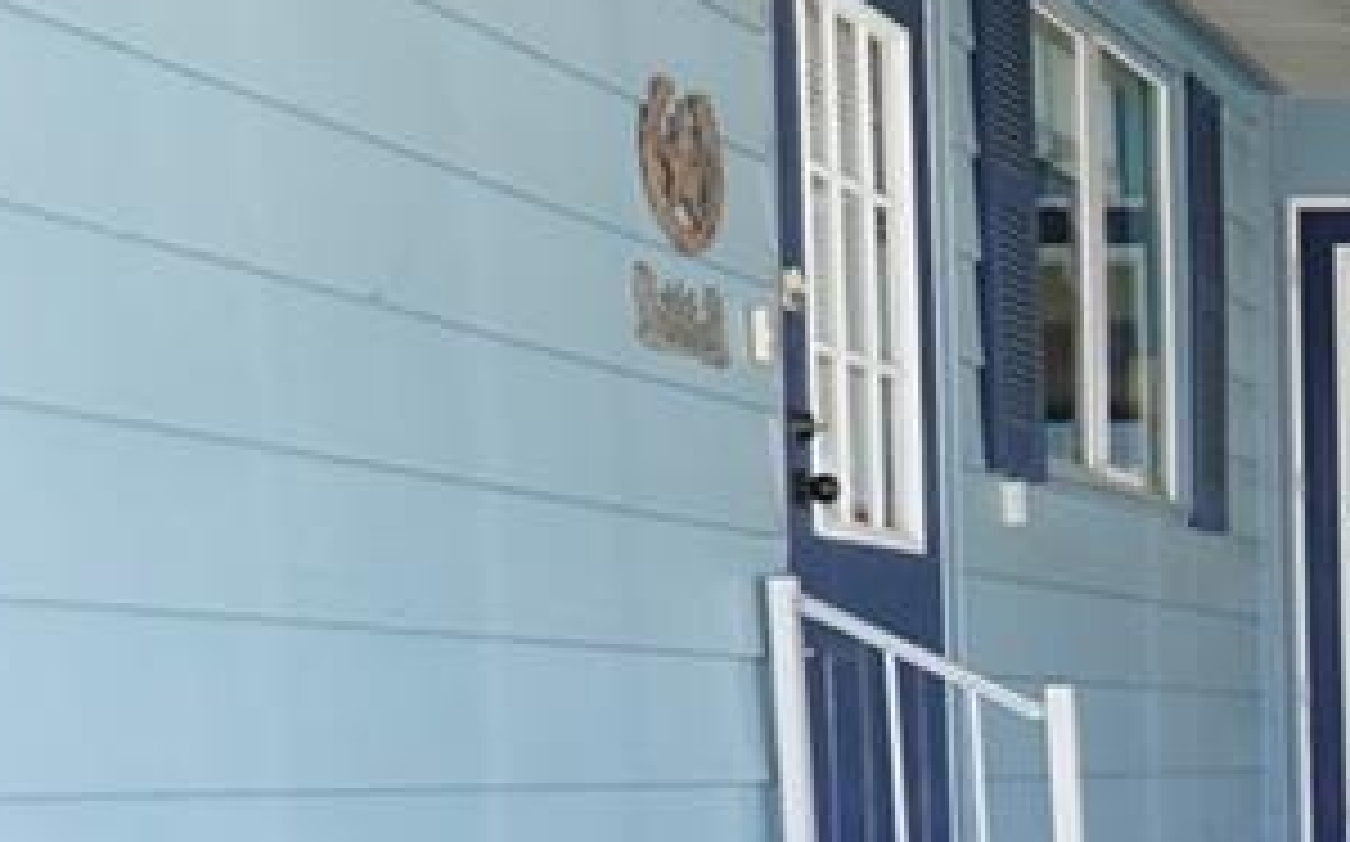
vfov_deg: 13.9
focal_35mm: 90
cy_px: 1162
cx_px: 2025
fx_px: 3298
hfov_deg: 20.0
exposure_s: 1/50
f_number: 5.6
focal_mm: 11
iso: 100
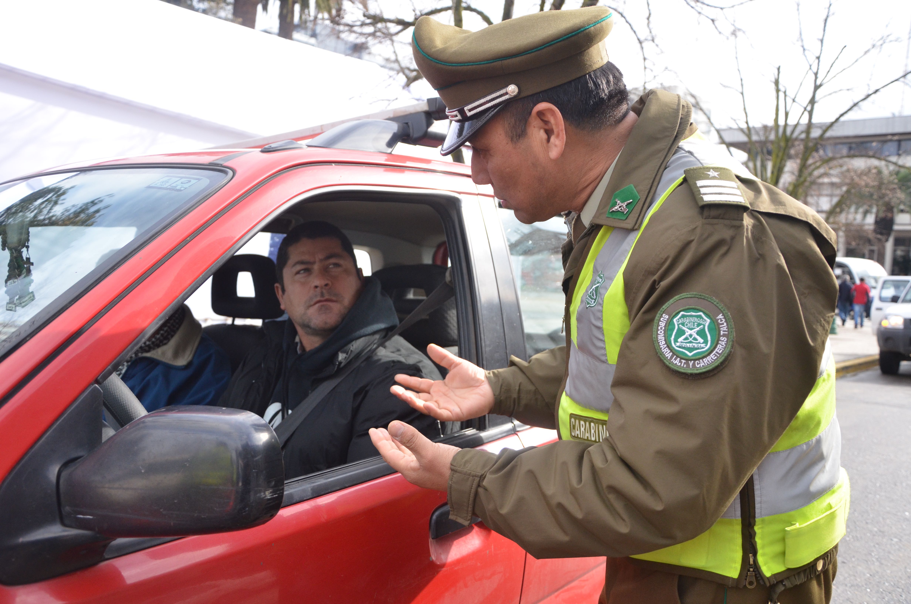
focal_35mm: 32
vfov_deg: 41.5
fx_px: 795
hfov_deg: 59.6
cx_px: 456
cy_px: 302
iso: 800
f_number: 3.8
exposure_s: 1/1600
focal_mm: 21
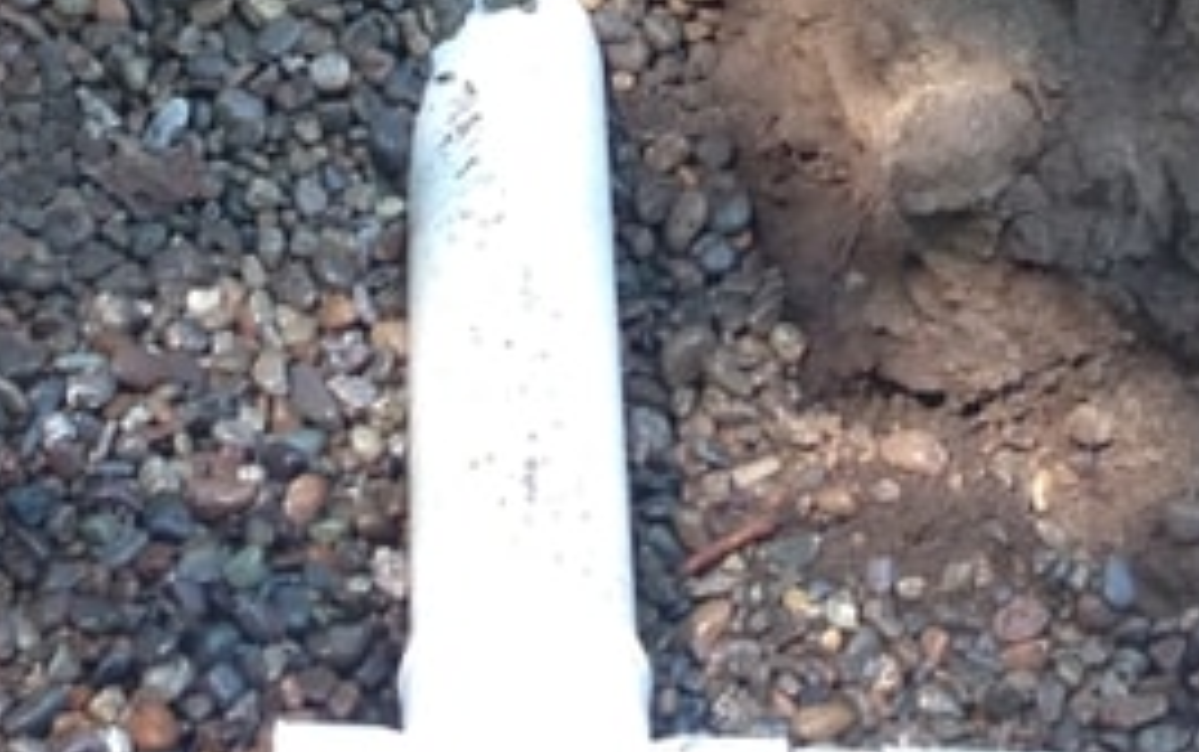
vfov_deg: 7.0
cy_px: -1226
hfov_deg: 12.0
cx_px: 374
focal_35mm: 174
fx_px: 5691
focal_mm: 4.12
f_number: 2.4
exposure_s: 1/120
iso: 50
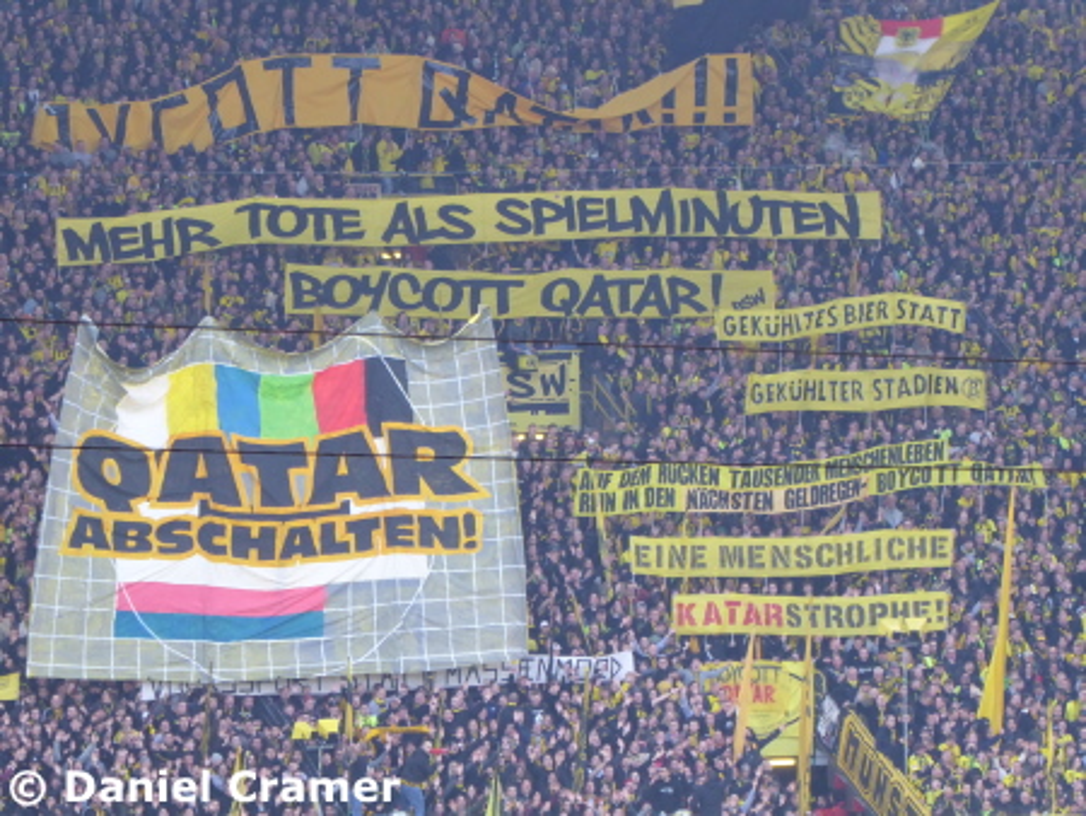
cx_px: 543
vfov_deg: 5.0
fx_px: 9417
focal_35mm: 300
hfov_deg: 6.6
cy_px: 408
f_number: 5.8
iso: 400
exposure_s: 1/40
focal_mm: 53.8
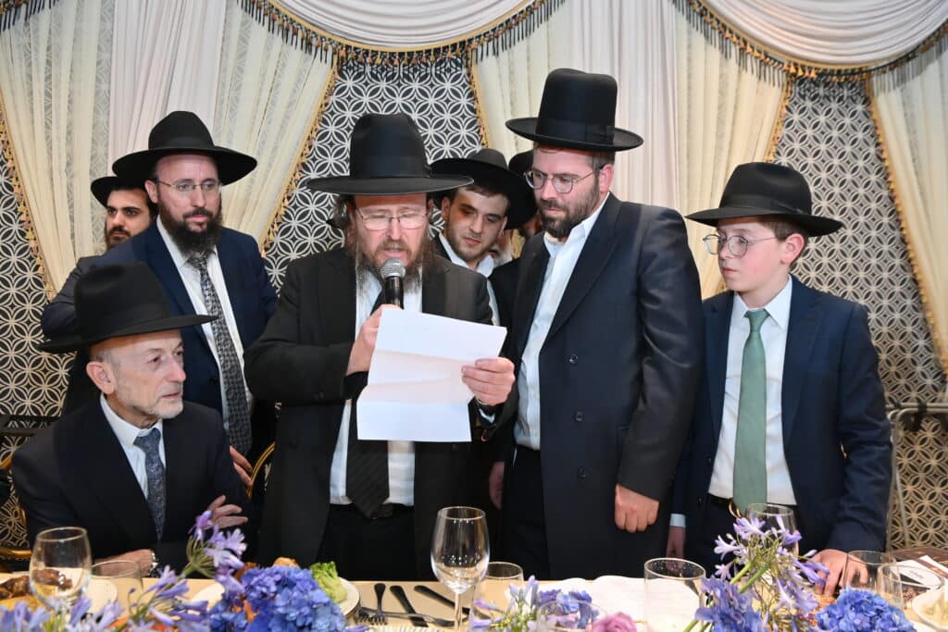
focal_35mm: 24
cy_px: 316
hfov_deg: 73.7
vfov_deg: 53.1
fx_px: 632
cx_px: 474
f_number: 6.3
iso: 1600
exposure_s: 1/125
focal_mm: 24
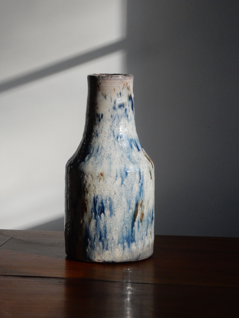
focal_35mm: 117
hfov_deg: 12.7
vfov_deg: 16.8
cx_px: 120
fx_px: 1077
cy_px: 159
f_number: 5.6
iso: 400
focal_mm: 20.9
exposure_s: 1/200
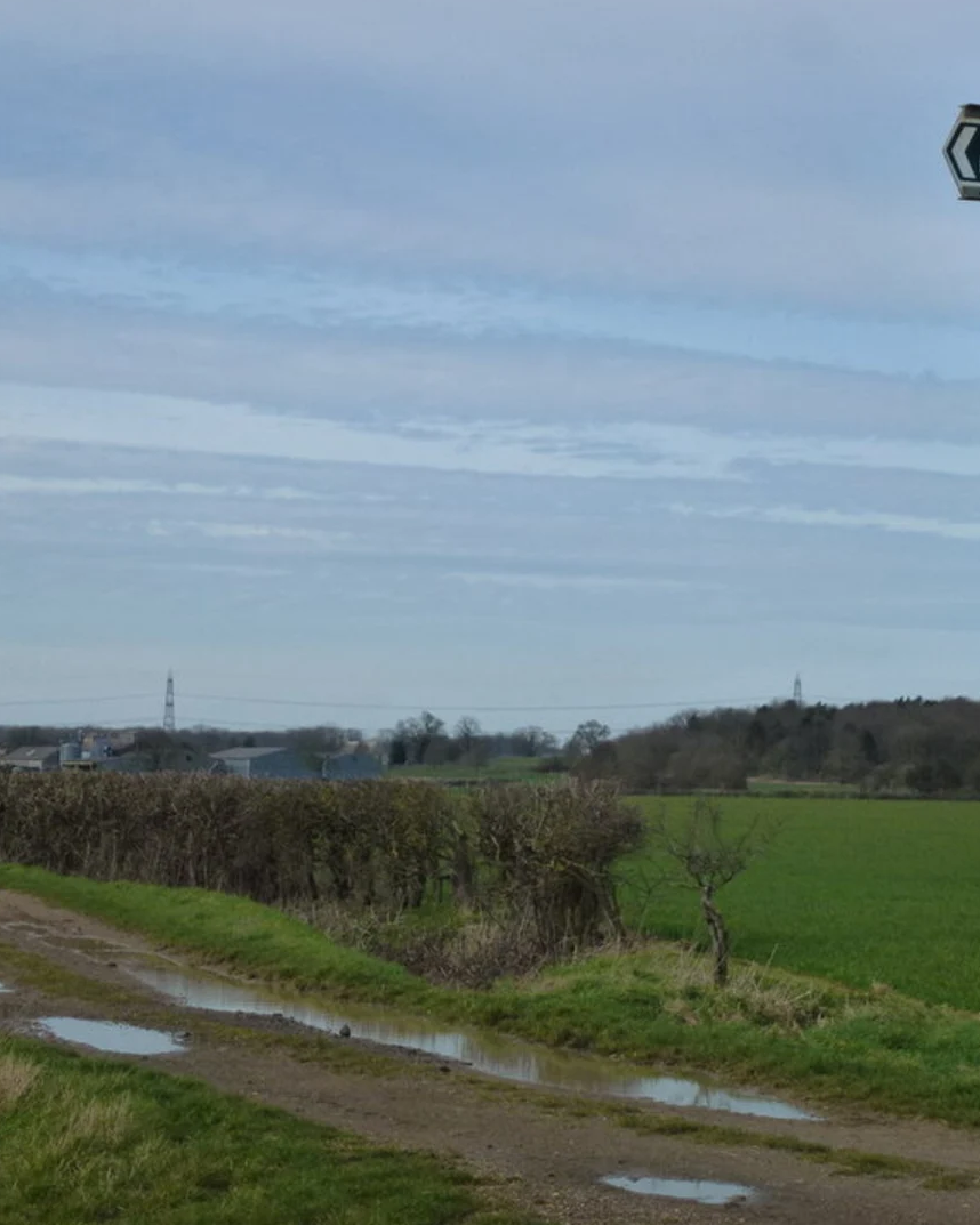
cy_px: 610
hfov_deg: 16.5
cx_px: 527
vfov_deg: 20.6
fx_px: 3373
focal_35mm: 93
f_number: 4.7
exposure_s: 1/800
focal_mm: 12.7
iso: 160
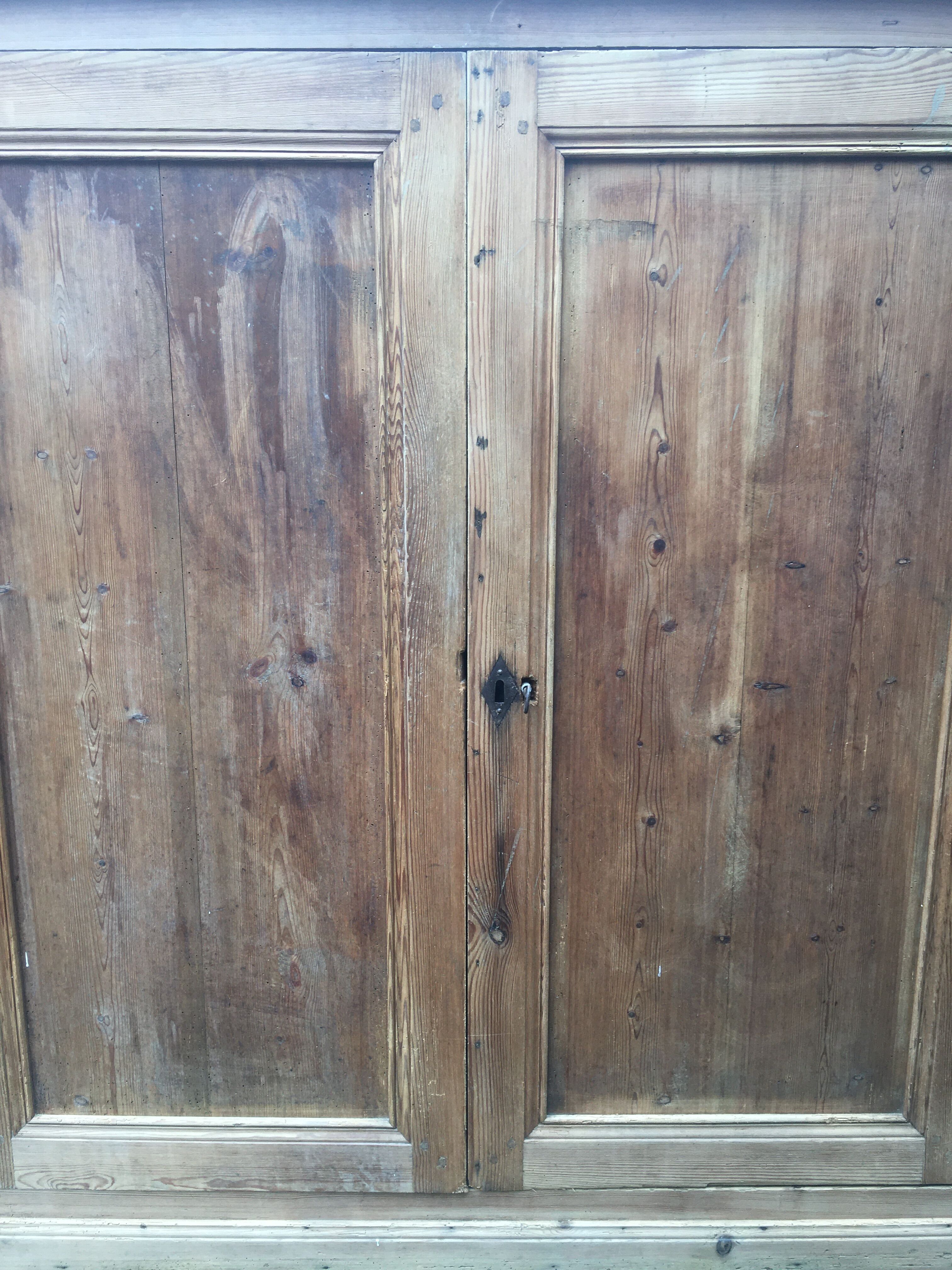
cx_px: 476
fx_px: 1063
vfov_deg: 61.7
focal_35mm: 29
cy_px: 635
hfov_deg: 48.2
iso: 32
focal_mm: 4.15
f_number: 2.2
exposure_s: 1/50
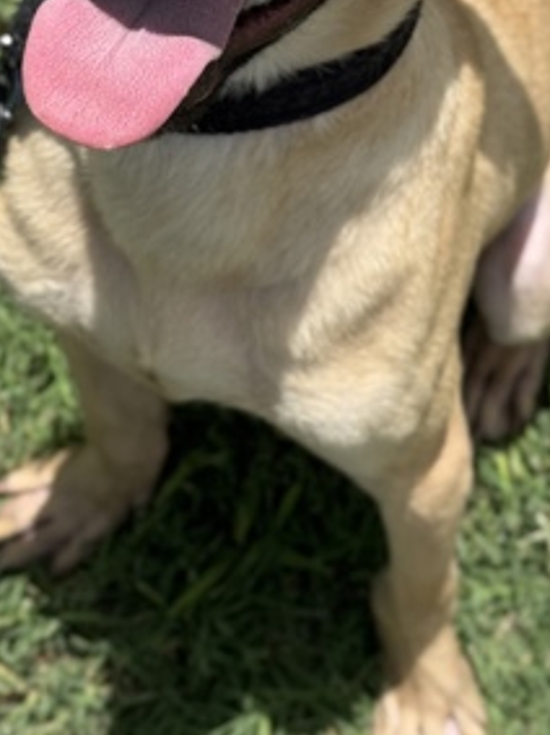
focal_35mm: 95
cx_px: 280
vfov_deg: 20.2
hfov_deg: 15.5
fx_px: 2014
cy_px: 52
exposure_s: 1/4608
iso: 64
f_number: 1.78
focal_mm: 6.76
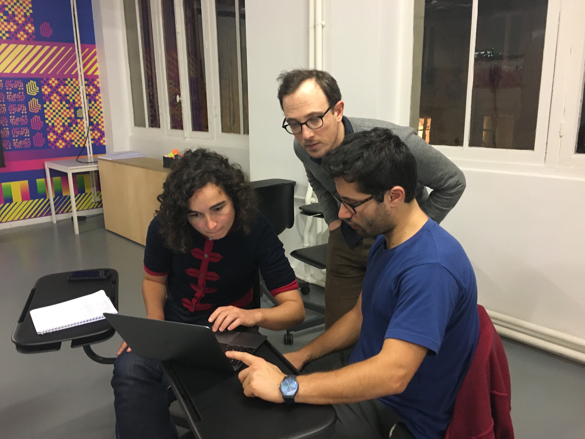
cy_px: 220
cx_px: 292
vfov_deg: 48.2
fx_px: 490
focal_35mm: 29
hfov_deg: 61.7
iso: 200
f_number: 2.2
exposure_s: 1/20
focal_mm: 4.15
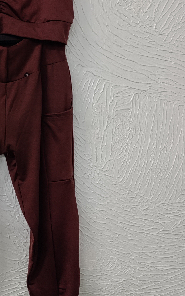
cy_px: 122
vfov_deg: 45.1
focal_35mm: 44
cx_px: -1
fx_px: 355
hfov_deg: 27.5
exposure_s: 1/60
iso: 1250
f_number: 1.6
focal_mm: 6.14
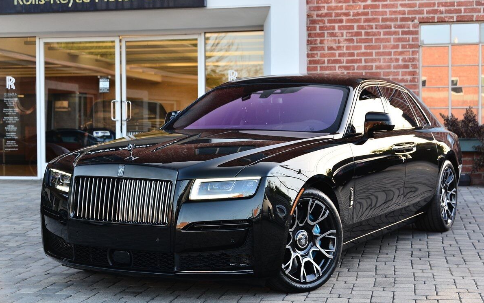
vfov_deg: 19.4
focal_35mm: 67
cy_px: 149
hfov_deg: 30.6
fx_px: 884
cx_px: 242
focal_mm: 65
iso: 320
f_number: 4.8
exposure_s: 1/100
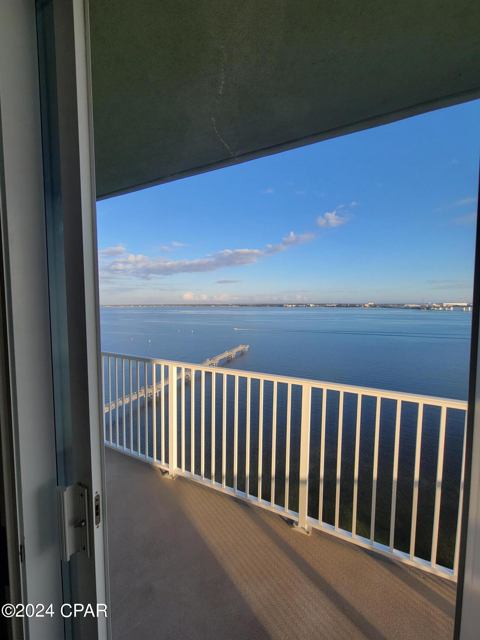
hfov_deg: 89.9
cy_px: 320
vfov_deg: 106.2
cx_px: 240
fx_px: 240
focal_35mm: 13
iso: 50
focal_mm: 2.2
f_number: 2.2
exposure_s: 1/572
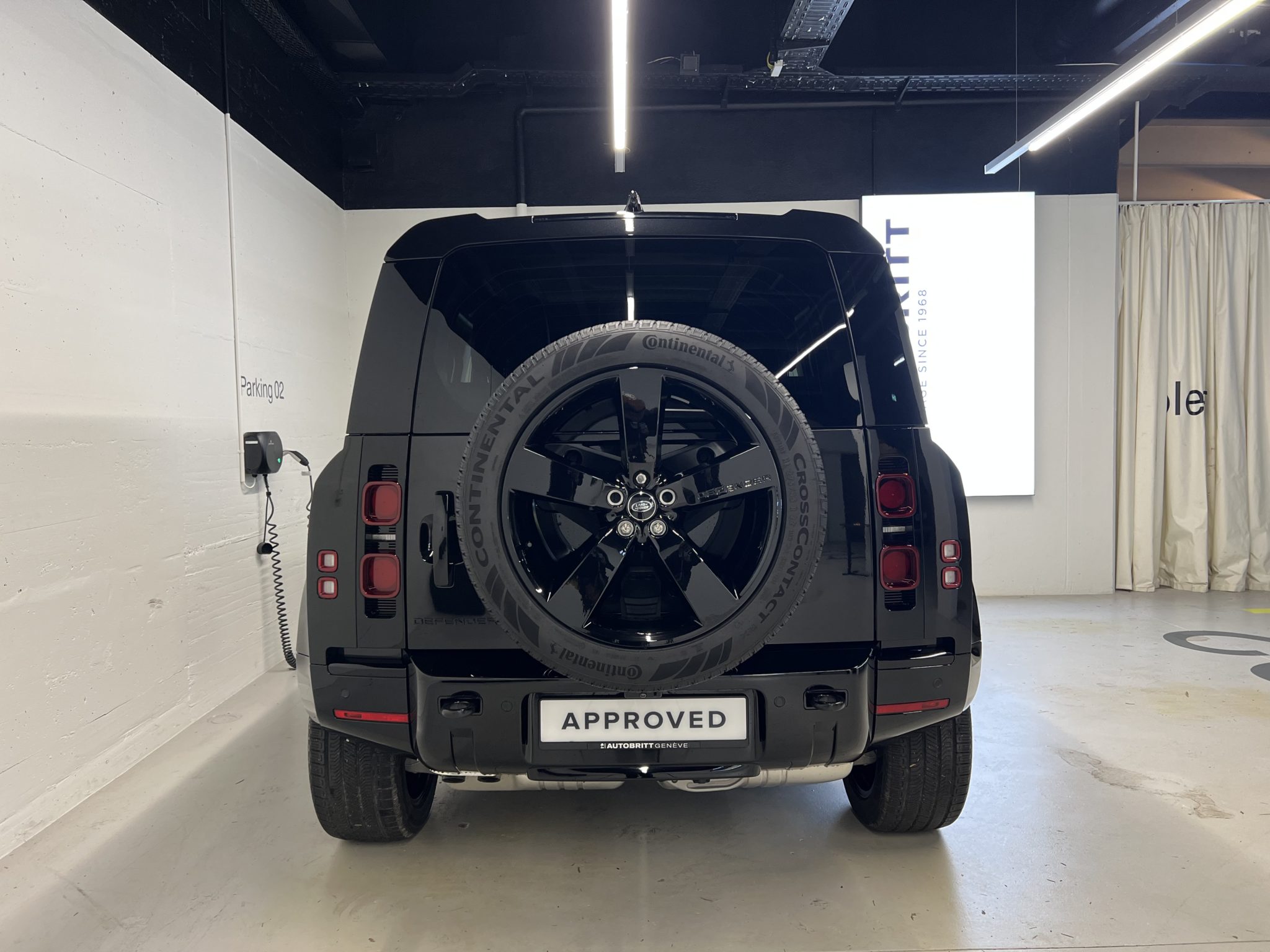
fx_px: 954
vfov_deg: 53.1
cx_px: 635
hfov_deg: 67.3
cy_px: 476
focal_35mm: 26
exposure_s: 1/100
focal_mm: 5.7
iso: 125
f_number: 1.5
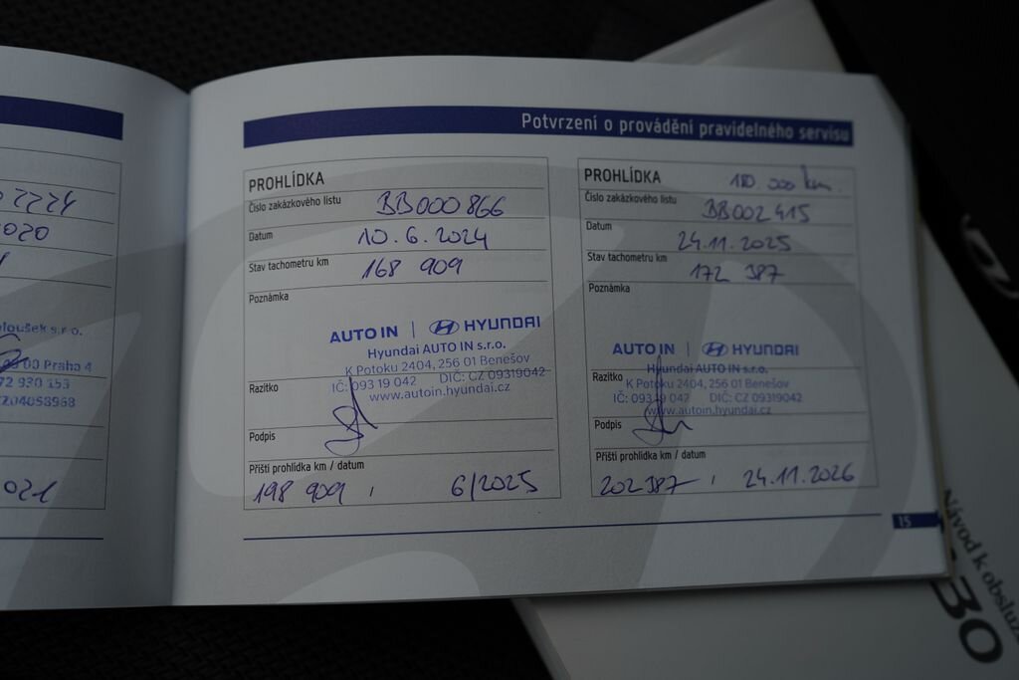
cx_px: 510
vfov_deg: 28.1
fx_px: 1359
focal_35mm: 48
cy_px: 340
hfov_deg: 41.1
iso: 100
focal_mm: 48
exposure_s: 1/100
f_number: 4
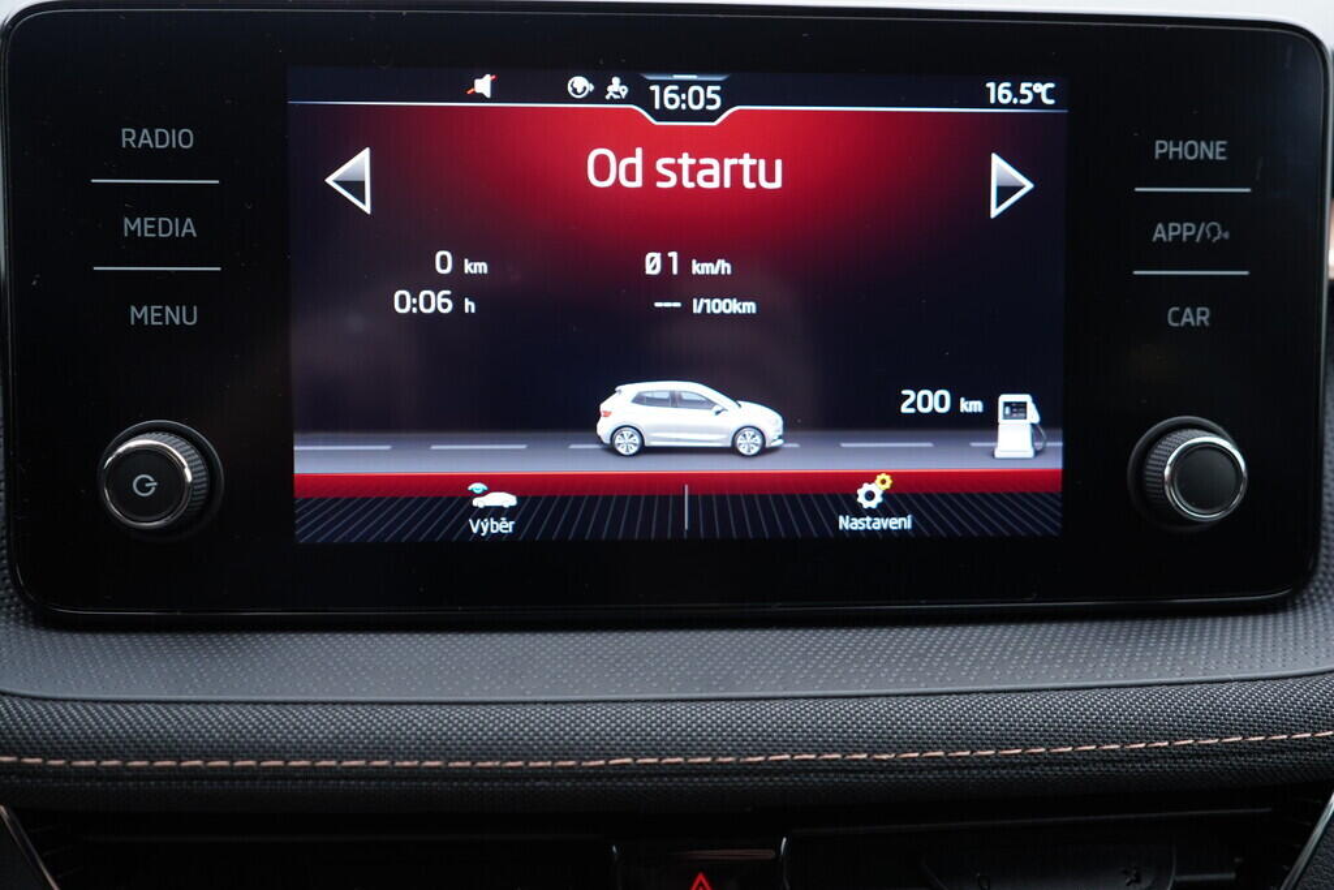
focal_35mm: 36
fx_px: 1334
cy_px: 445
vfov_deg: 36.9
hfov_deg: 53.1
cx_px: 667
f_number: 2.8
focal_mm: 24
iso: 250
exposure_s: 1/40
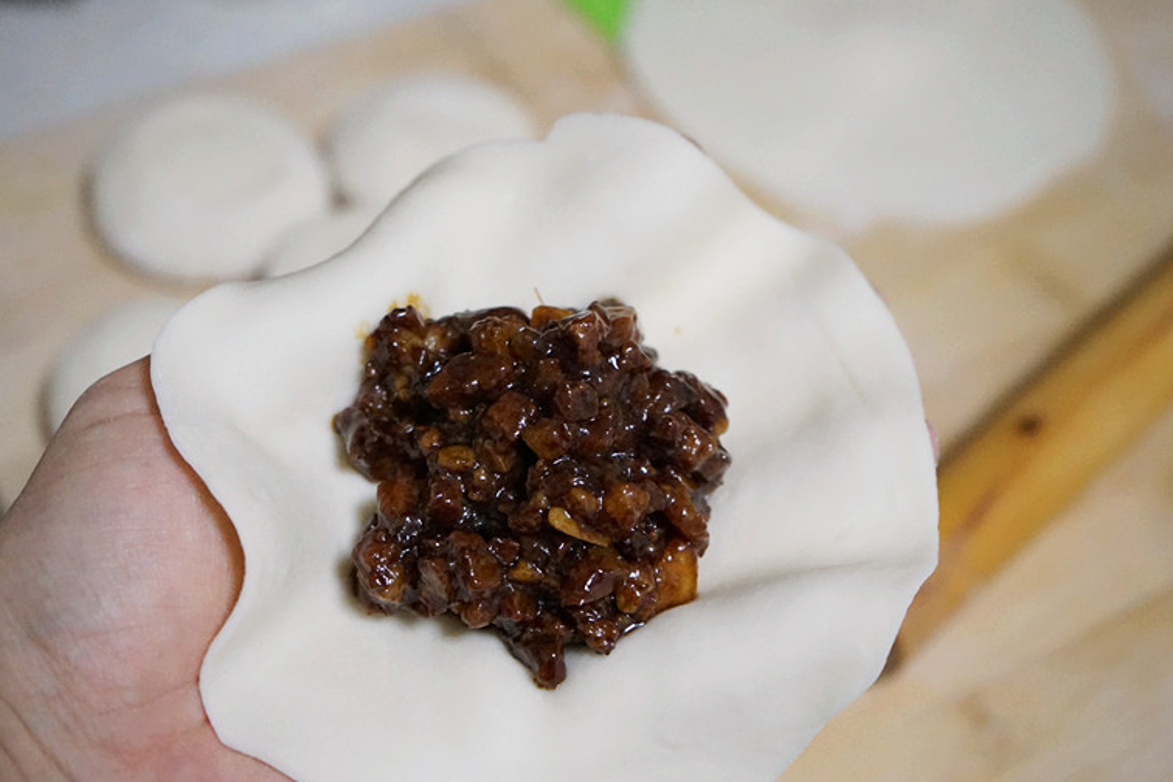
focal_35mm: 55
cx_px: 560
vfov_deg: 24.6
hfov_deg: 36.2
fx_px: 1792
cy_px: 398
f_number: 5
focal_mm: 52
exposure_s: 1/60
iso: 6400
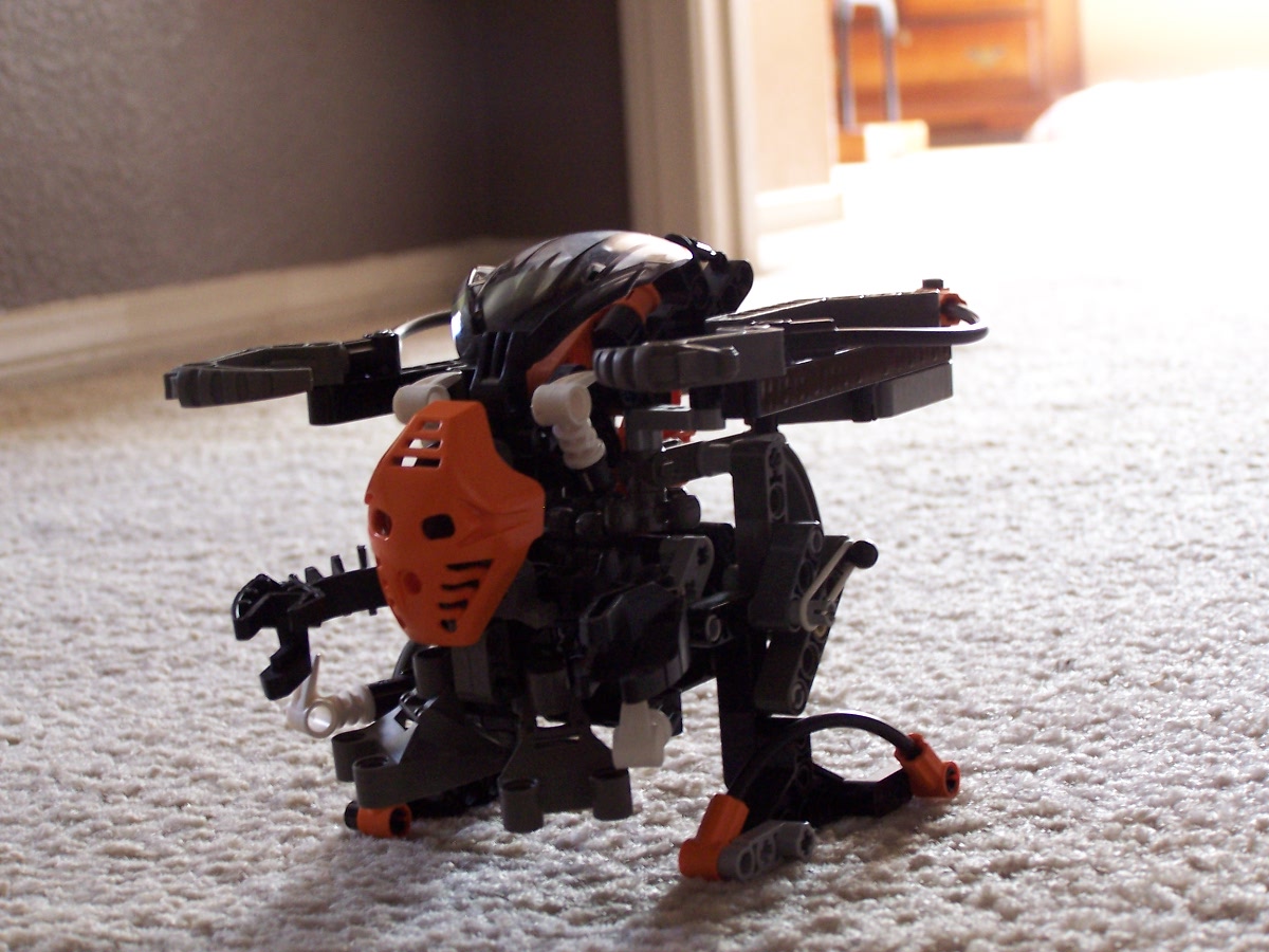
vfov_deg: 19.6
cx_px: 634
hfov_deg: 26.0
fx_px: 2749
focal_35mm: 75
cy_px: 476
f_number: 3.2
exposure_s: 1/8
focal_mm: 12.4
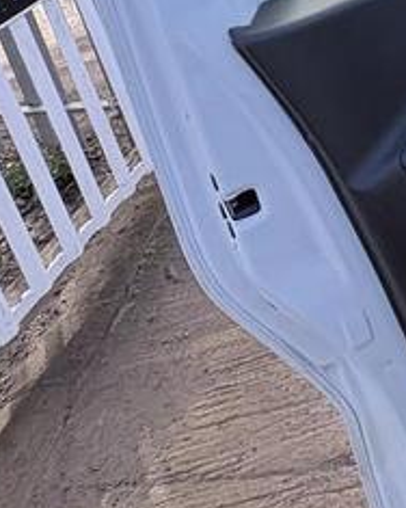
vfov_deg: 30.8
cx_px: 533
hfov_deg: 25.1
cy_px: -93
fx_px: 781
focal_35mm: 52
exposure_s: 1/160
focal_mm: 2.22
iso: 64
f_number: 2.2
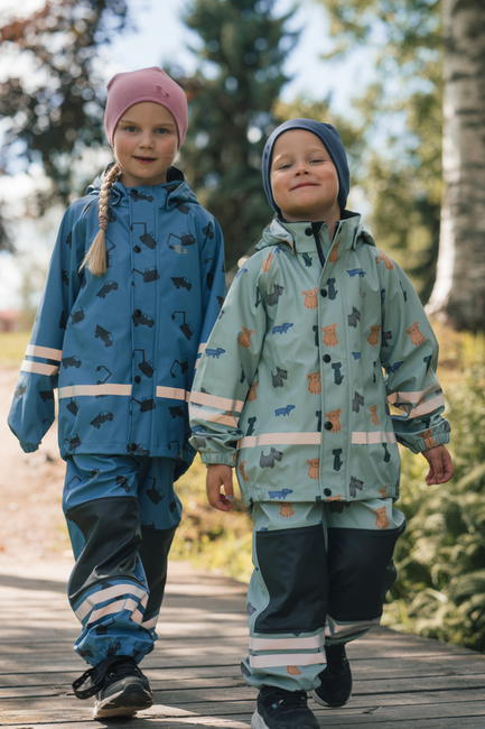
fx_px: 1718
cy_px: 364
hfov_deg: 16.1
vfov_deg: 23.9
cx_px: 242
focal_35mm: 85
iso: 100
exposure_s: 1/320
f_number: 4
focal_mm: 85
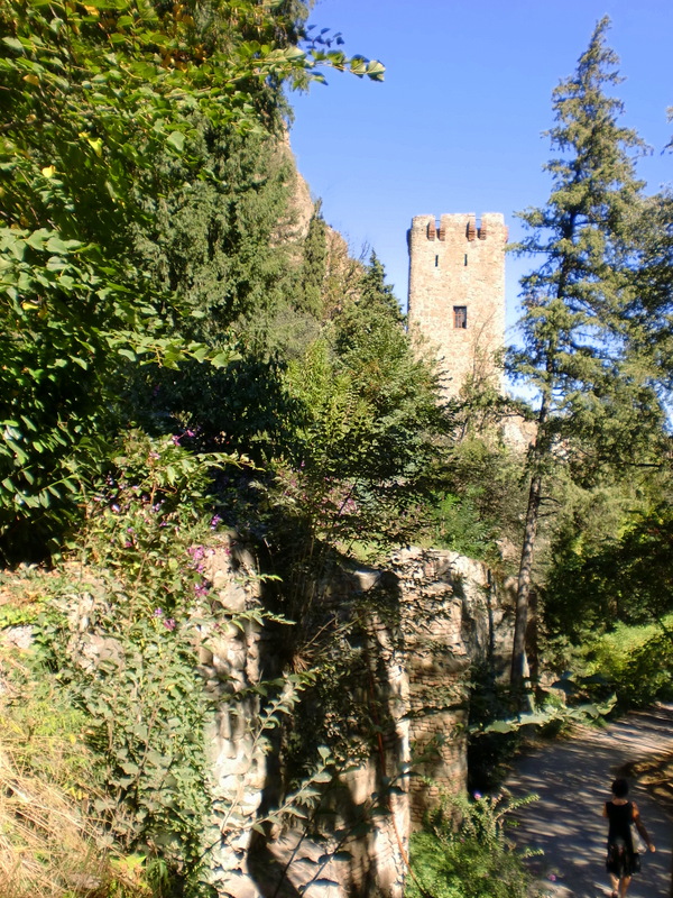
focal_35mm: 35
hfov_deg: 40.7
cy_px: 449
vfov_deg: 52.6
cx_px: 336
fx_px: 907
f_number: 3.1
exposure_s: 1/400
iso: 64
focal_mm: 6.3
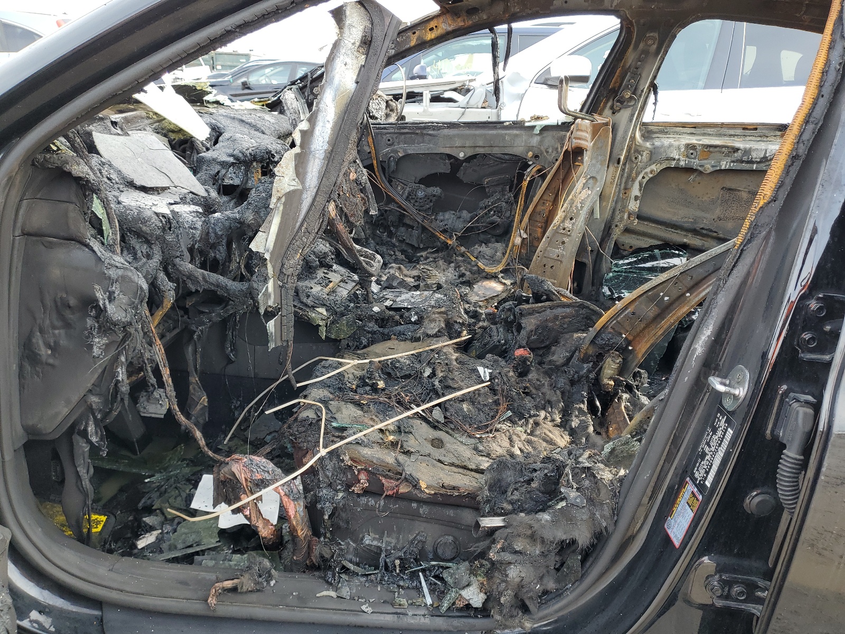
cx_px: 422
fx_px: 635
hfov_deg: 67.3
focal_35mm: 26
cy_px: 317
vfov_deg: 53.1
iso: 50
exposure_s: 1/233
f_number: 1.5
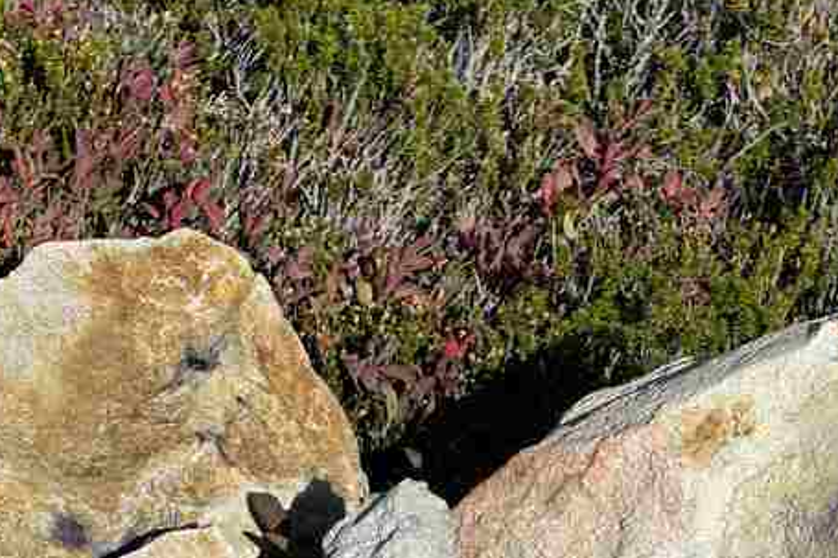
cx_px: 282
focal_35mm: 206
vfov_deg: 6.7
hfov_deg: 10.0
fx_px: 4793
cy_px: 471
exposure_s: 1/2212
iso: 50
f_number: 2.8
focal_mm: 15.66
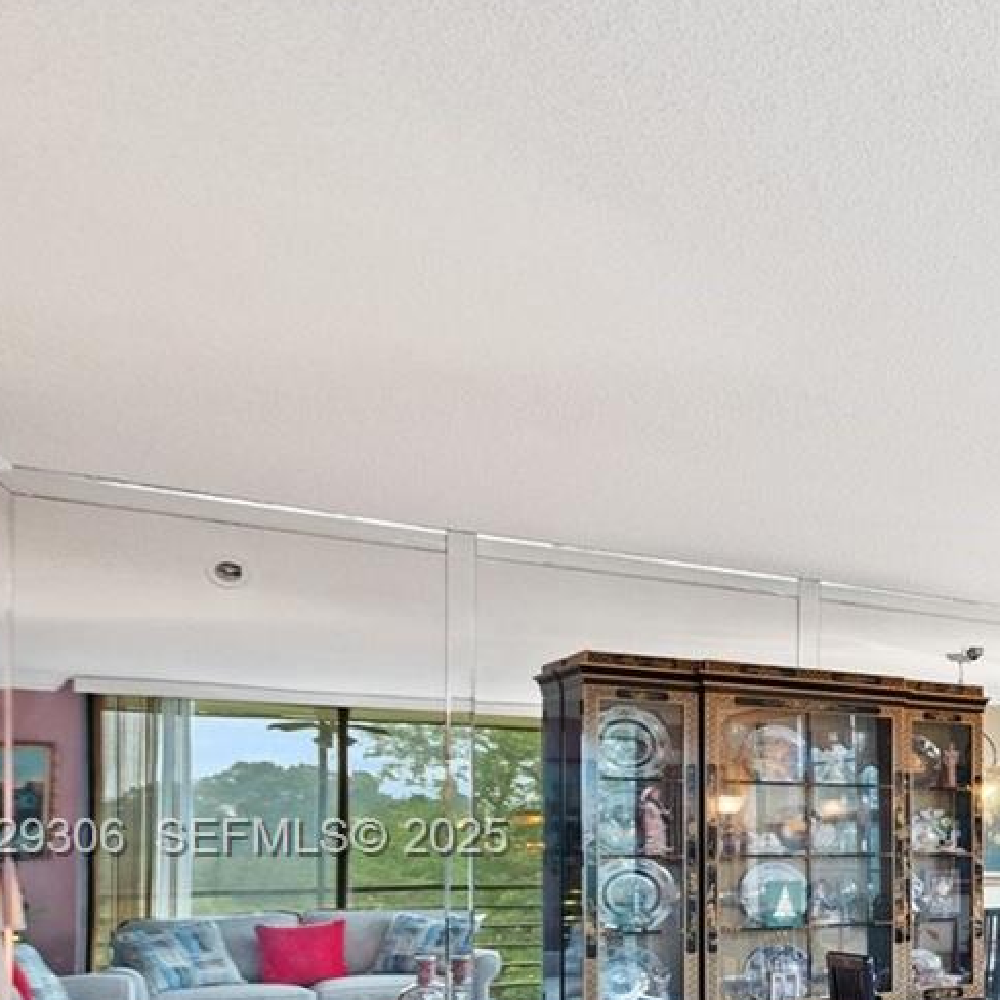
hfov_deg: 28.0
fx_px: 1275
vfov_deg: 40.5
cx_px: 1510
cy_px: 841
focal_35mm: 39
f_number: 7.1
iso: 280
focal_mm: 14
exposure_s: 1/13
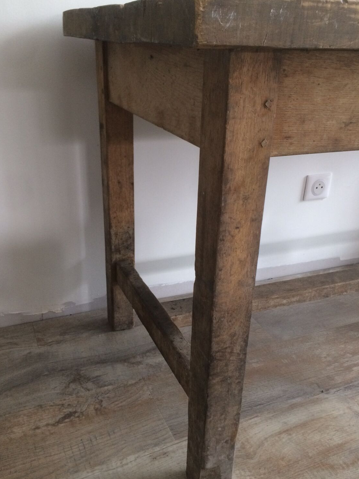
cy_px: 248
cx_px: 164
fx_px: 443
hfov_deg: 44.1
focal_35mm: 32
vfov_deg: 56.8
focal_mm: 4.15
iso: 80
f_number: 2.2
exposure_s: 1/33
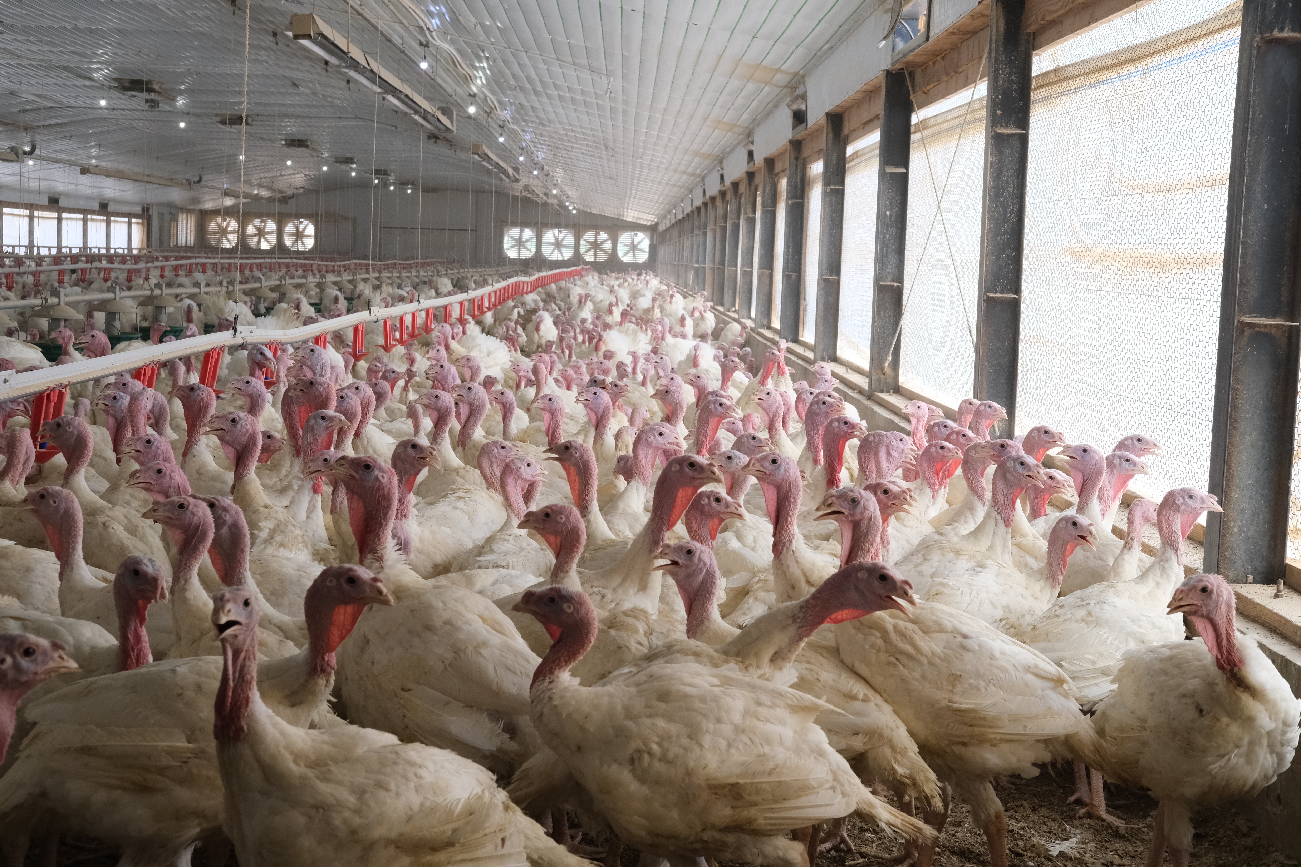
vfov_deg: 25.5
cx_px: 650
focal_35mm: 53
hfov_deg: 37.5
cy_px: 434
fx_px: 1915
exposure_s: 1/125
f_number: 8
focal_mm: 35
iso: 1600
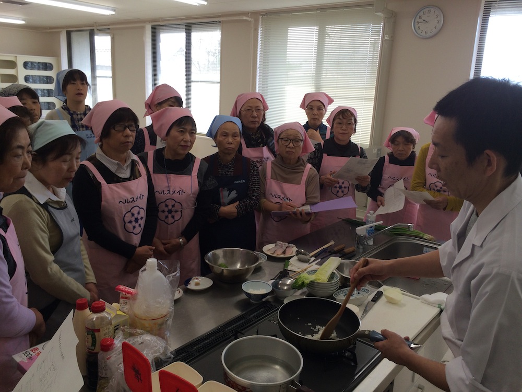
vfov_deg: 46.8
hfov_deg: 60.0
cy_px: 196
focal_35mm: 30
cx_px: 261
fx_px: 452
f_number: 2.2
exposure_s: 1/120
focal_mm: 4.12
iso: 50
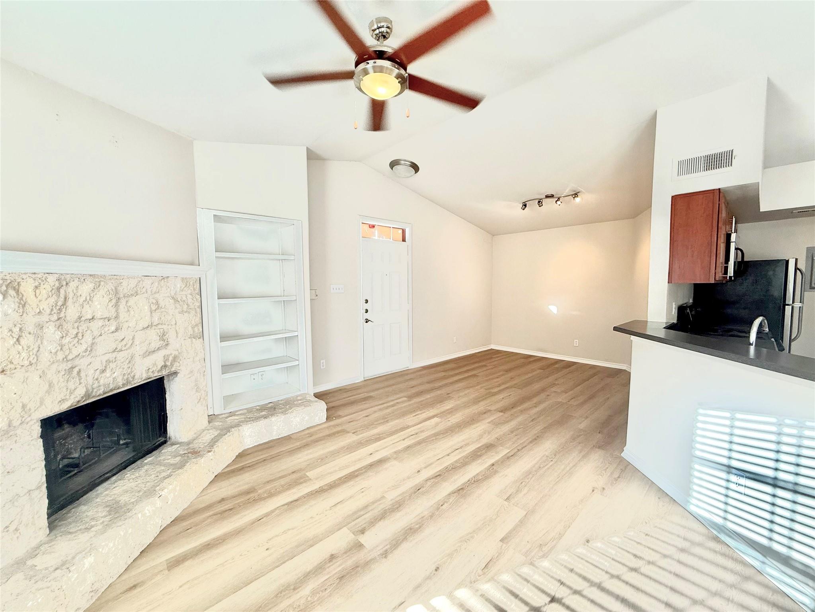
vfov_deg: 85.7
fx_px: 330
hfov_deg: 102.1
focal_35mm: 14
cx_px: 408
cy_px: 306
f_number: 2.2
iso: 100
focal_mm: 2.22
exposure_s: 1/120
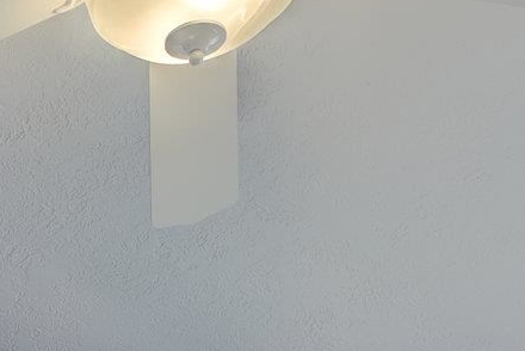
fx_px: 1591
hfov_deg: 16.7
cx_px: -313
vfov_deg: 9.9
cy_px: 1014
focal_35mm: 109
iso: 160
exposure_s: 1/8
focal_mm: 16
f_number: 7.1
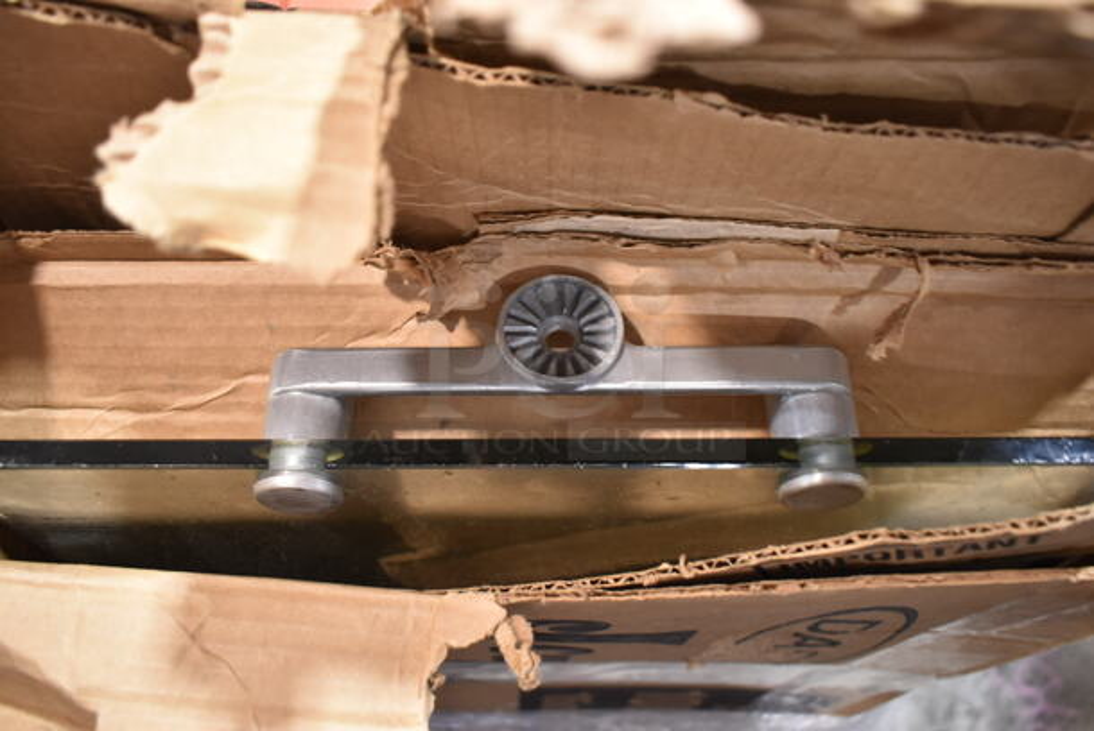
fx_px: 913
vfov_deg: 43.7
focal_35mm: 30
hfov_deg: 61.9
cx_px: 547
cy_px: 366
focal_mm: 20
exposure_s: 1/60
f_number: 3.5
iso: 1000
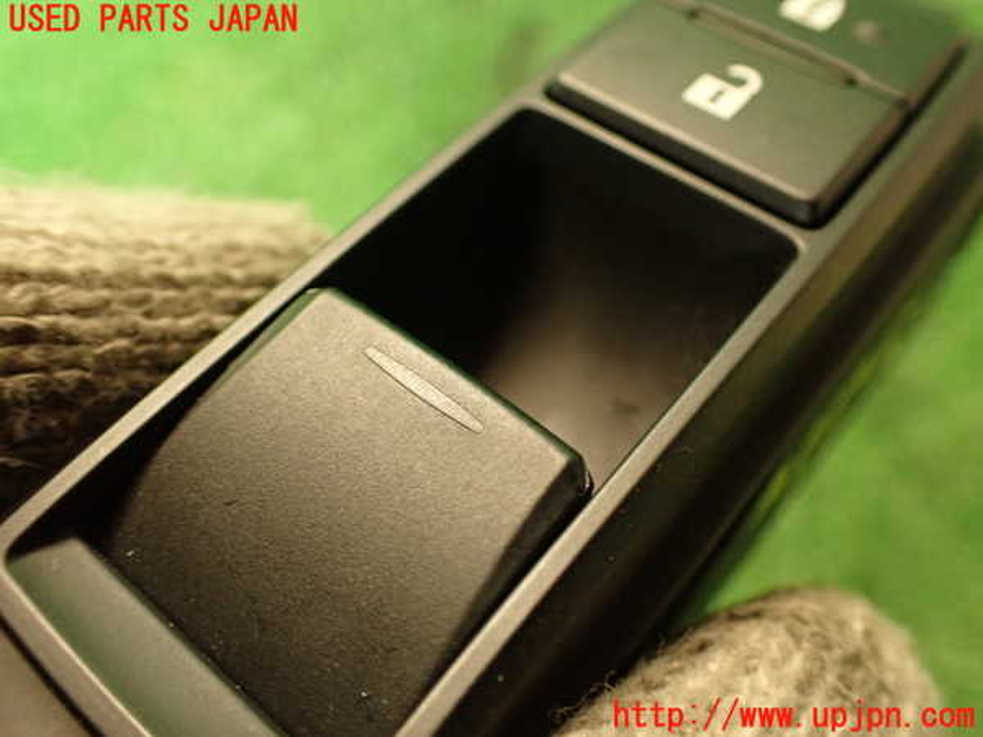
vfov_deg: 44.2
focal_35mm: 32
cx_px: 492
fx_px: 909
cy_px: 368
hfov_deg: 56.8
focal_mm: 5.79
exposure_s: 1/30
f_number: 2.4
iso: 500
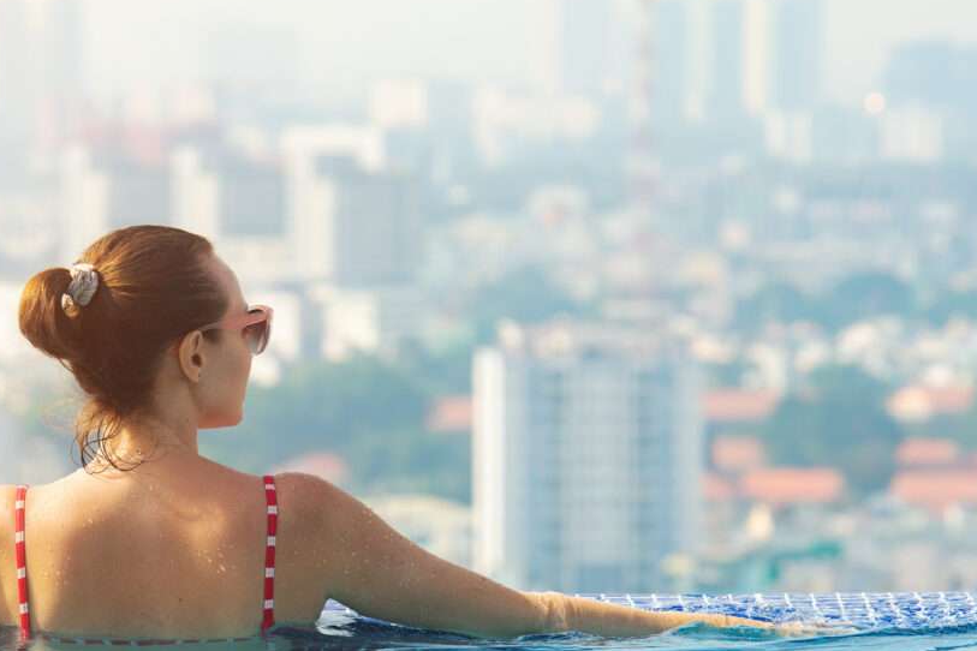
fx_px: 7951
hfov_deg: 7.0
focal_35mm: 293
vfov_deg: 4.7
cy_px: 291
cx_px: 218
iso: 100
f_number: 8
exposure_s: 1/320
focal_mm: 155
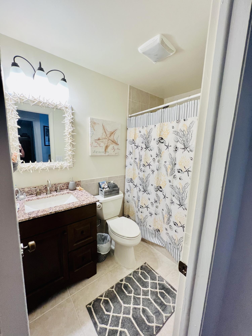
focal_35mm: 13
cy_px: 168
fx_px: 126
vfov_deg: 106.2
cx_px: 126
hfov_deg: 89.9
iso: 160
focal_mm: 1.57
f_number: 1.8
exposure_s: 1/120
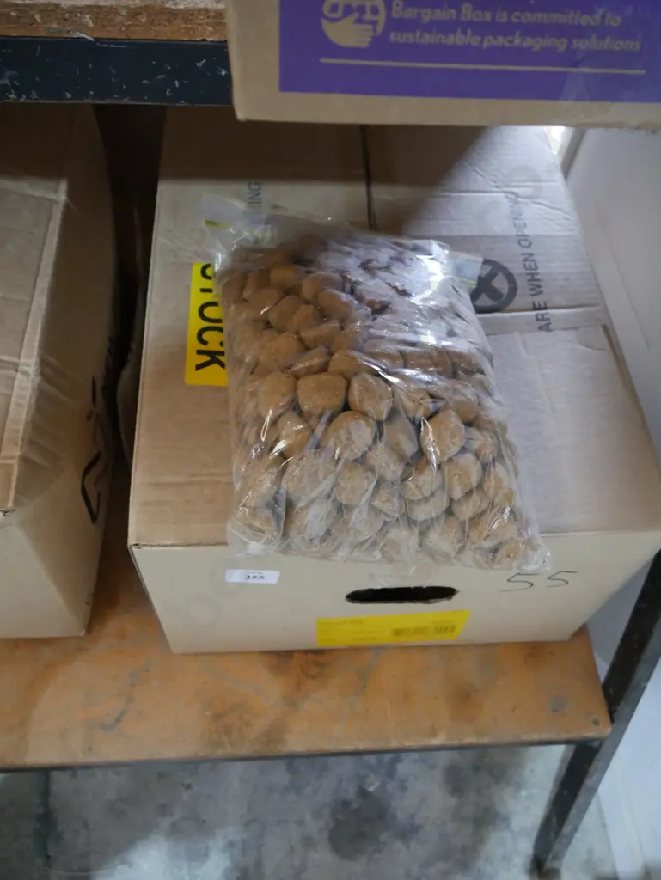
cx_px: 330
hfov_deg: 49.8
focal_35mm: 28
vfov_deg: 63.4
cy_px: 440
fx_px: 712
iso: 2500
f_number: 3.5
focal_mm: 14
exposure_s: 1/60
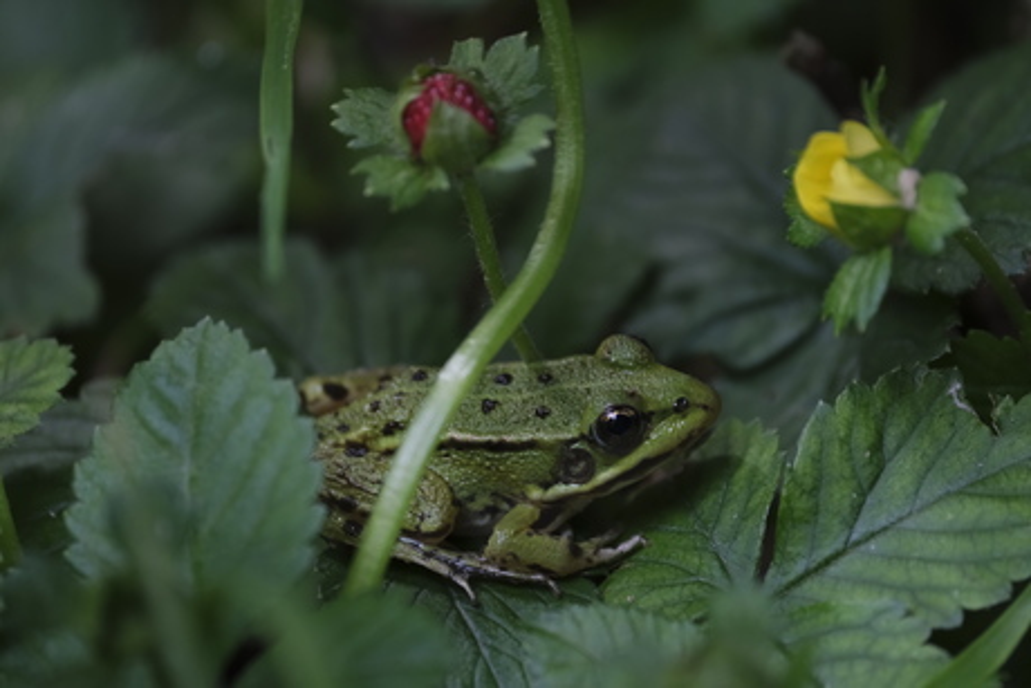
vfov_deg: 3.1
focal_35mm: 450
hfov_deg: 4.6
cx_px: 516
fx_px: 12891
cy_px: 344
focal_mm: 300
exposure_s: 1/320
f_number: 5.6
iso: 1600
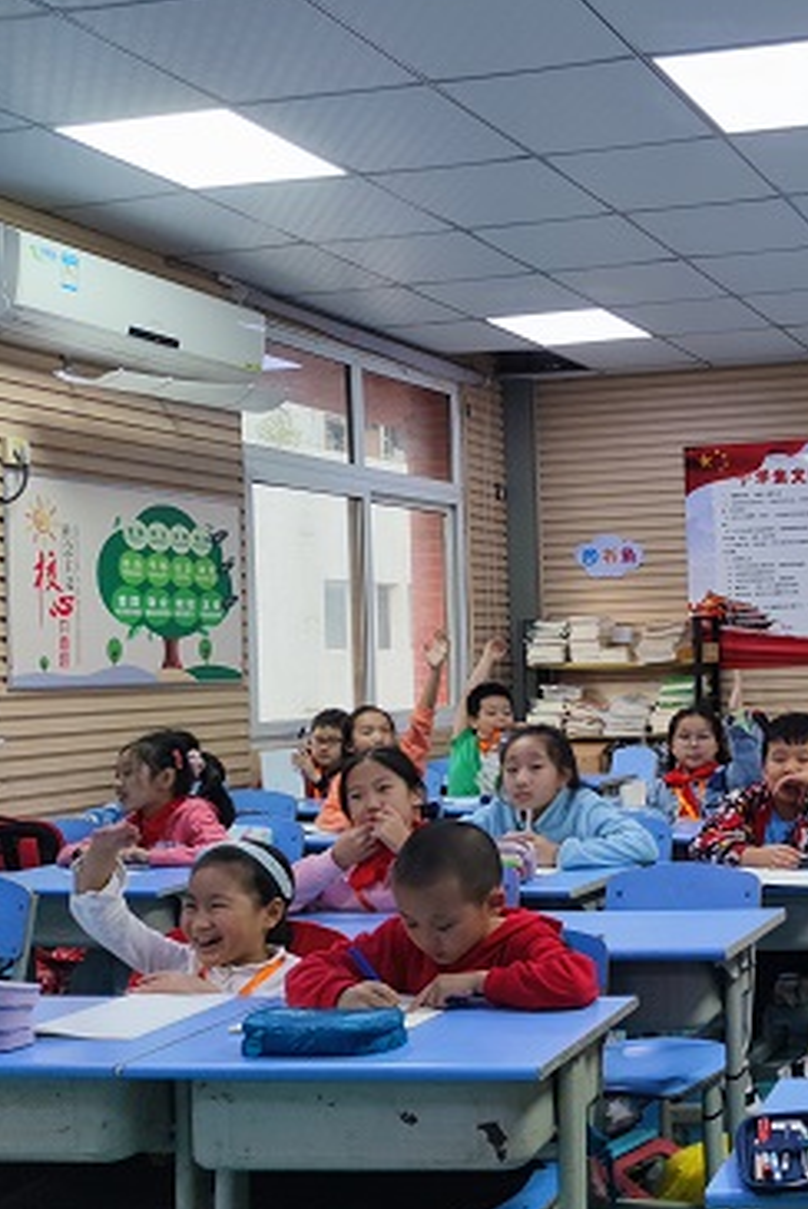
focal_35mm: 41
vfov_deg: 47.3
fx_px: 1378
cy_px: 646
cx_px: 937
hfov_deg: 28.9
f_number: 1.69
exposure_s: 1/100
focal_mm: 6.72
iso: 68
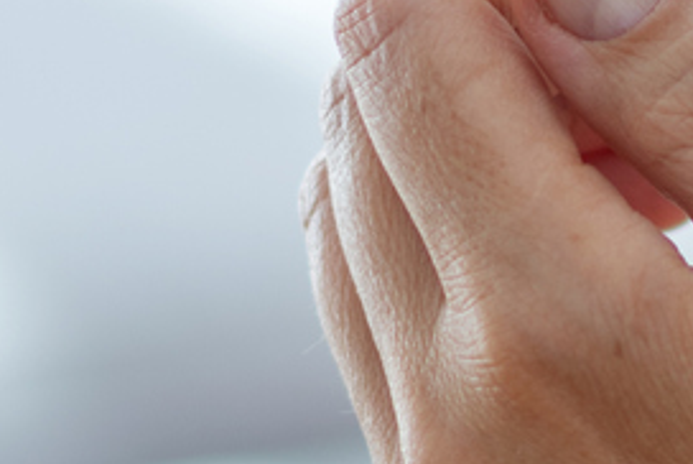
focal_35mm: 662
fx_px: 12757
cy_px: 744
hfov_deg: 3.1
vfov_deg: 2.1
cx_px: 664
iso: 50
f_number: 2
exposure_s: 1/160
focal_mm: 85
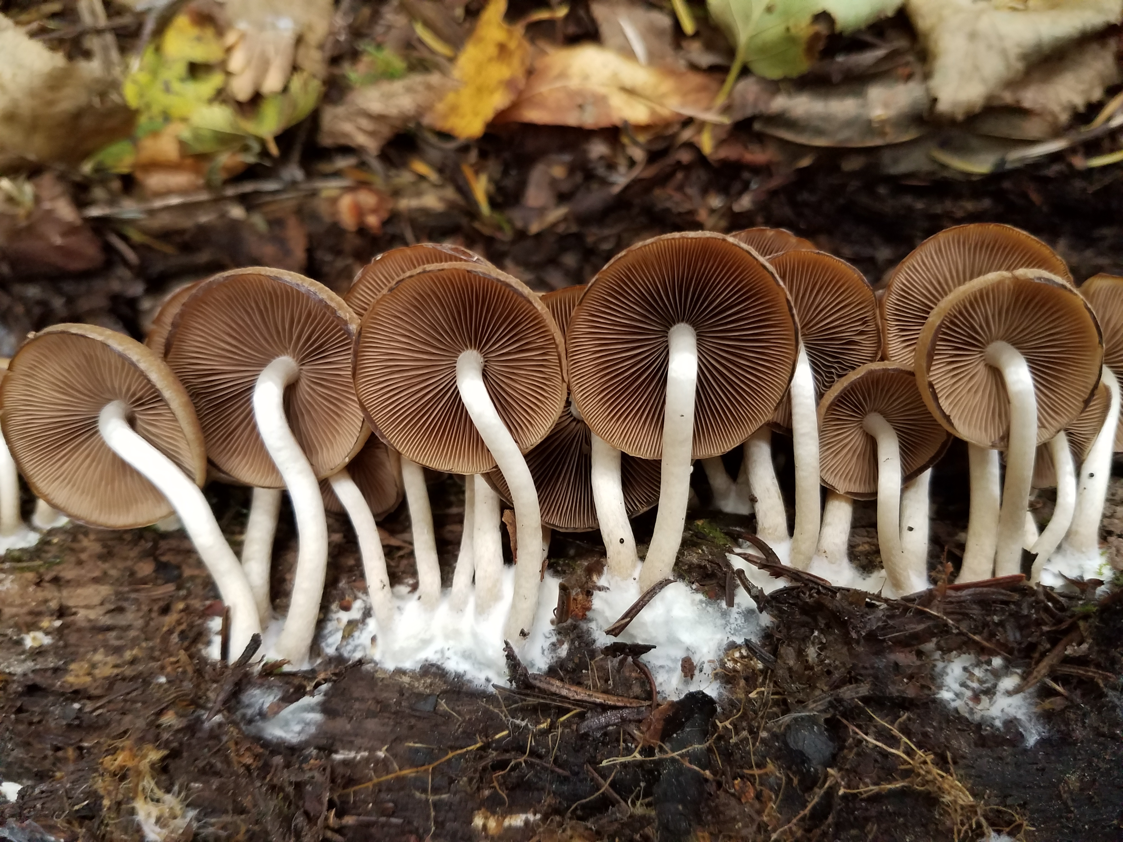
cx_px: 562
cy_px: 421
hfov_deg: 67.3
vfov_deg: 53.1
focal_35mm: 26
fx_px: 843
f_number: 1.7
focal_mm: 4.2
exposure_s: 1/100
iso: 250
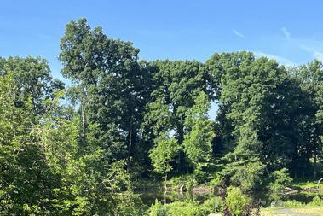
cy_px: 253
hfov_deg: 27.4
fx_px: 655
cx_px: 94
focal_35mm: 73
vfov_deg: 17.9
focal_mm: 5.7
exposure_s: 1/1597
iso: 50
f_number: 1.5
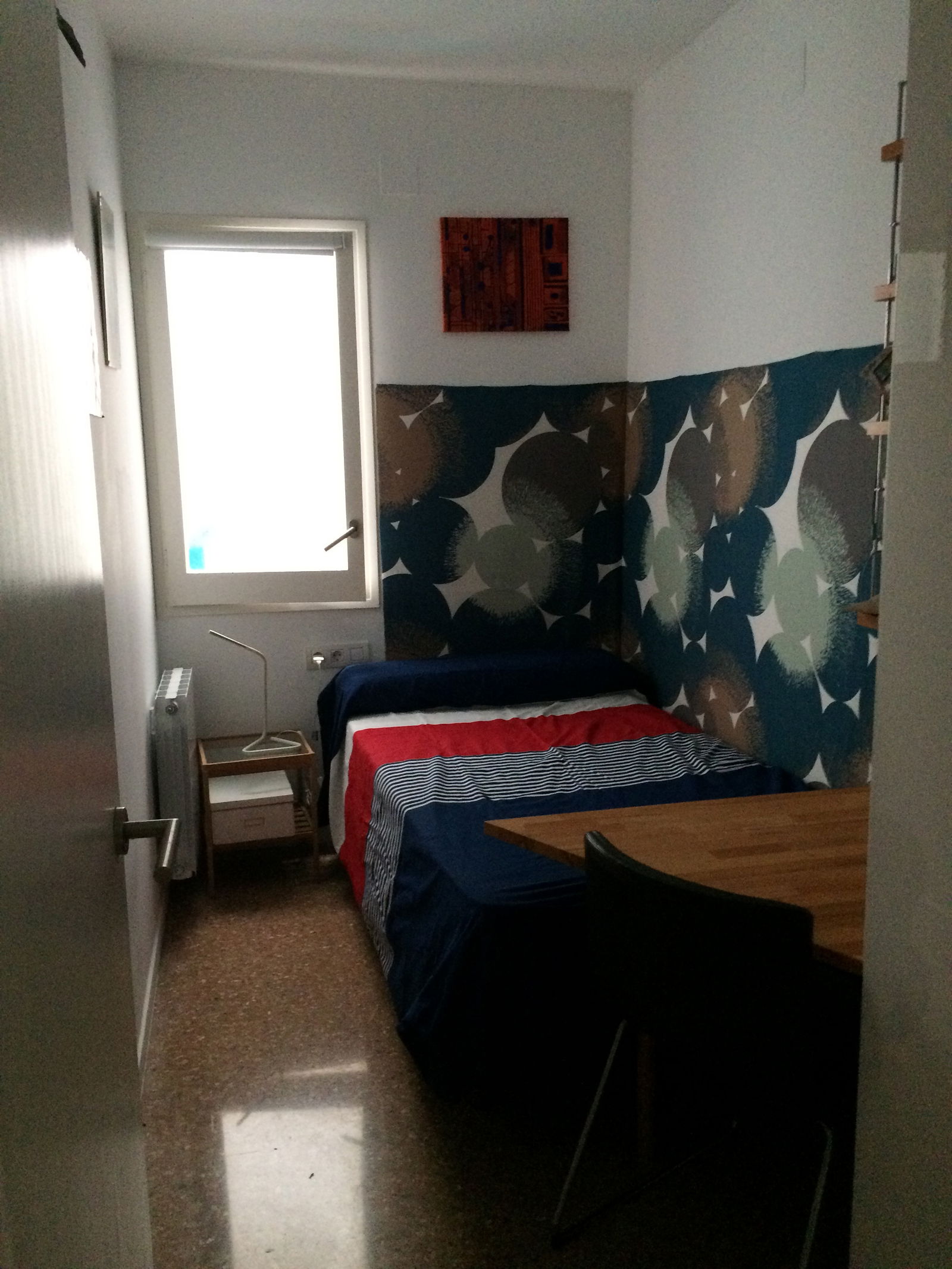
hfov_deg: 48.2
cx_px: 476
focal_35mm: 29
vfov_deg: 61.7
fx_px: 1063
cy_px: 634
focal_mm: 4.15
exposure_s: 1/20
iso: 320
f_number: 2.2
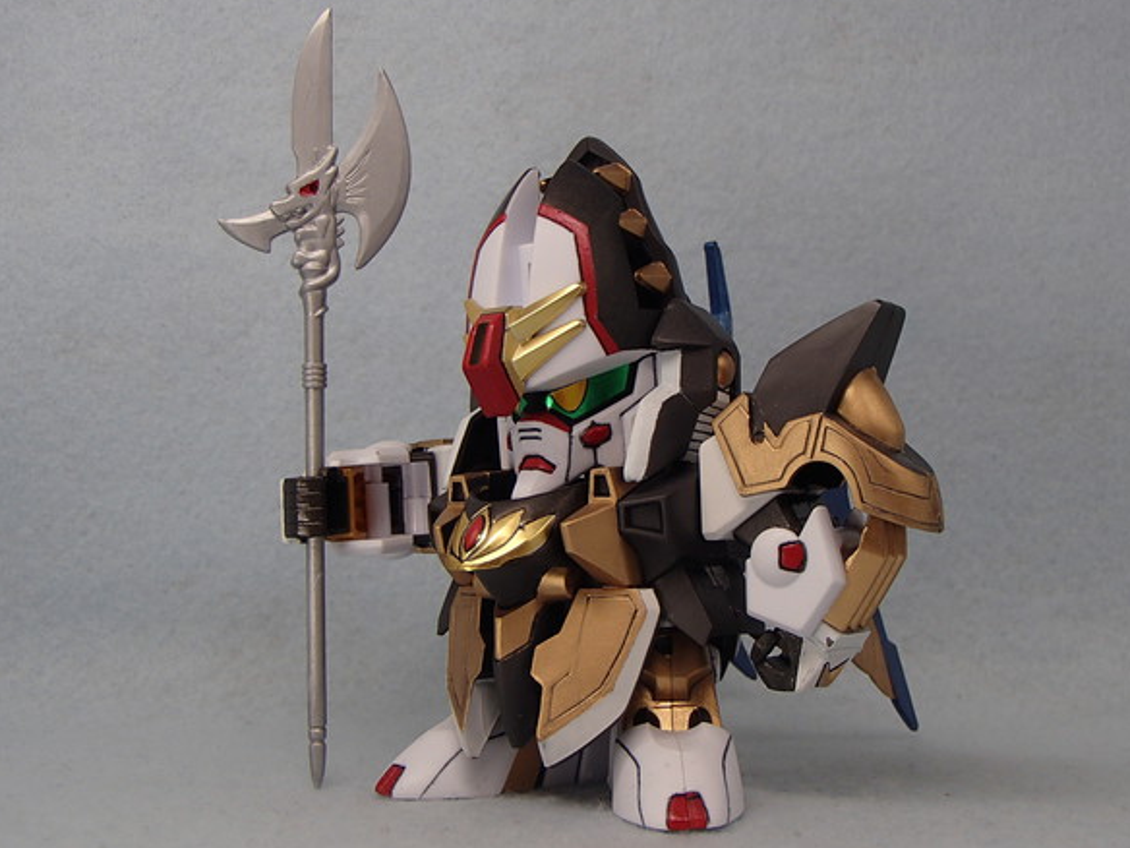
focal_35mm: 38
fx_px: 1240
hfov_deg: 49.0
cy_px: 422
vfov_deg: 37.7
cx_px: 575
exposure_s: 1/160
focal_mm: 6.64
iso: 160
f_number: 4.7
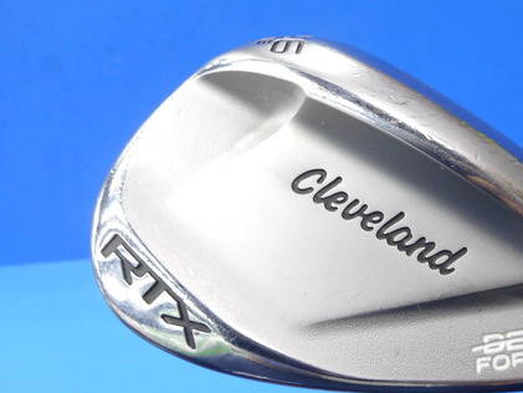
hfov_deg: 48.0
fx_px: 574
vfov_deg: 37.6
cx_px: 358
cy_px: 240
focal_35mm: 38
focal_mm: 4.5
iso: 125
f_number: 3.7
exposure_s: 1/30
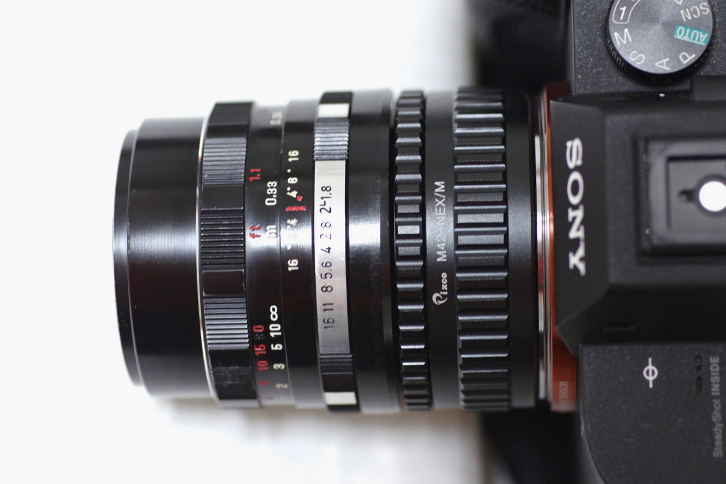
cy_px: 242
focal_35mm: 105
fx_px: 2117
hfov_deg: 19.5
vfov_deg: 13.0
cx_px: 363
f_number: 3.2
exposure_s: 1/40
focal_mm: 70
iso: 1600
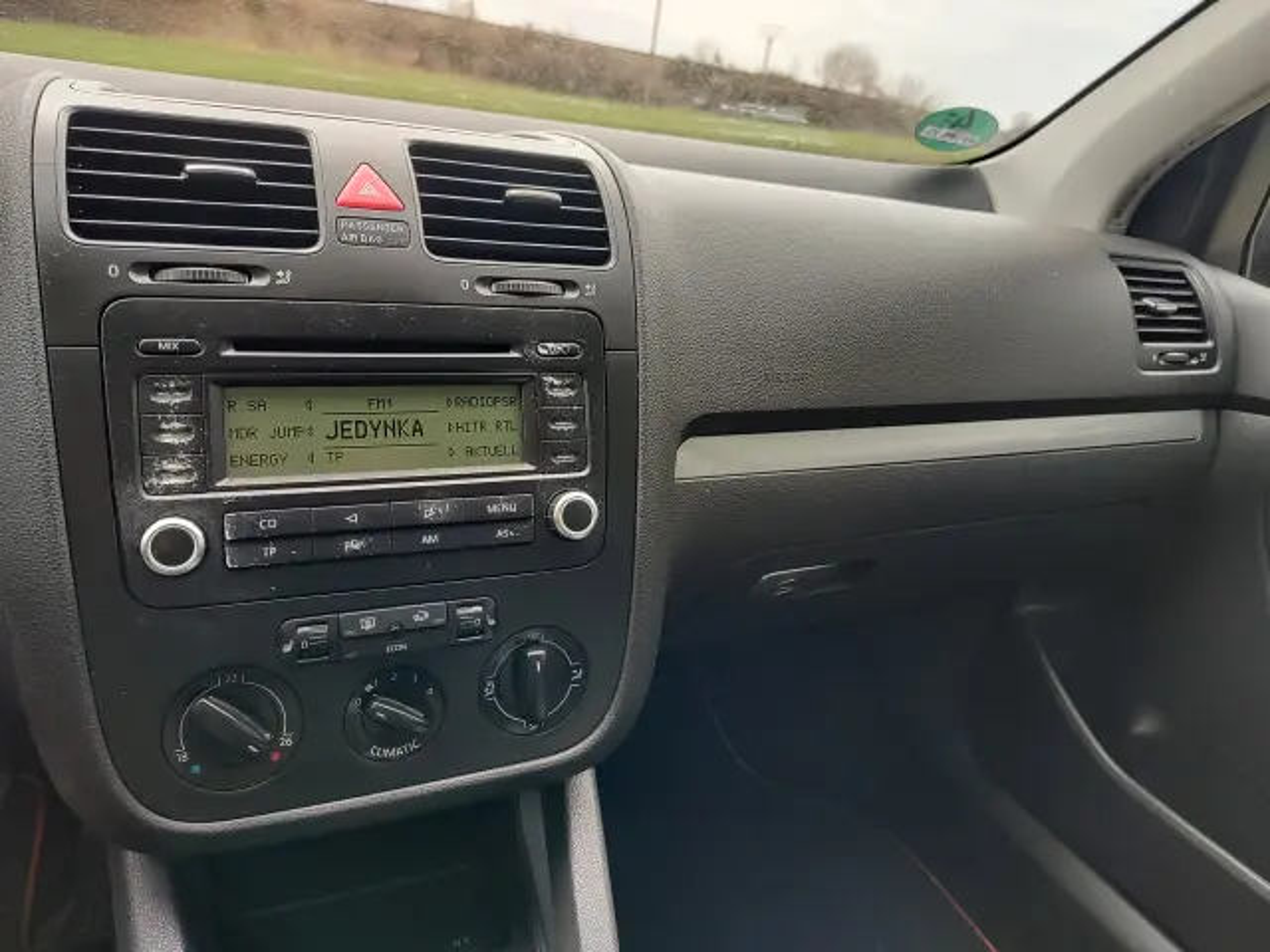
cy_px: 476
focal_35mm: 23
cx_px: 635
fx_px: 844
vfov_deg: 58.9
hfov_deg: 73.9
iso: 100
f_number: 1.8
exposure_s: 1/190
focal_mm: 5.56
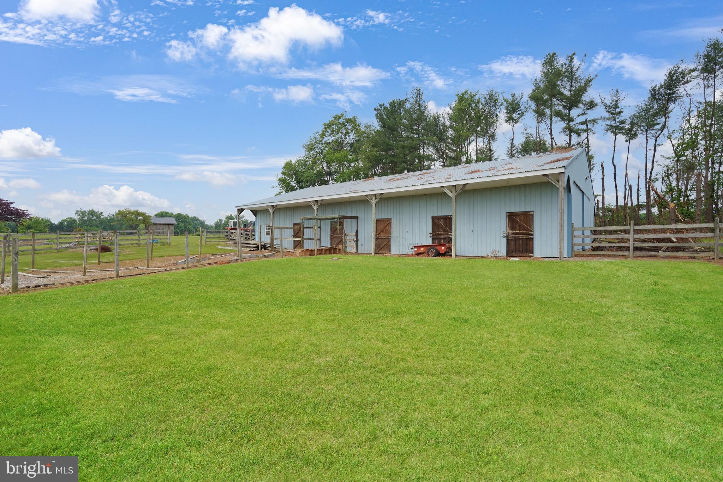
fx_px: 321
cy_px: 241
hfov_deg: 96.7
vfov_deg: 73.7
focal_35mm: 16
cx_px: 362
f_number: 8
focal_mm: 16
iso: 100
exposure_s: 1/160
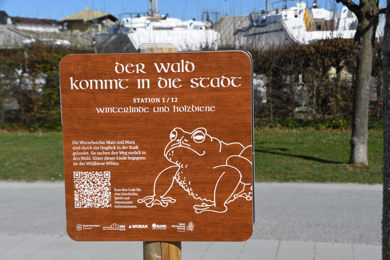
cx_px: 195
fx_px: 650
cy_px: 130
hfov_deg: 33.4
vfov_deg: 22.6
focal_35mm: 60
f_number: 11
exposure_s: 1/250
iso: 100
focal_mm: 40
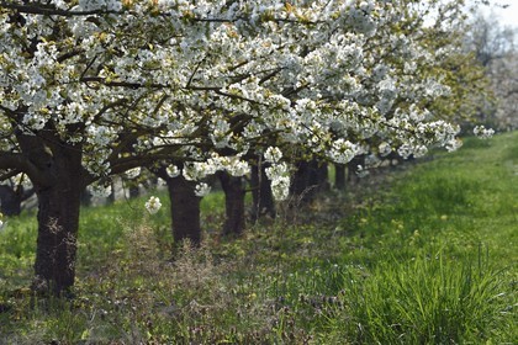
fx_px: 2086
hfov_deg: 14.2
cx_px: 259
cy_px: 172
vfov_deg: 9.5
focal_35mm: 145
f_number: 11
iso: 200
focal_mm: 145
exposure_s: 1/200
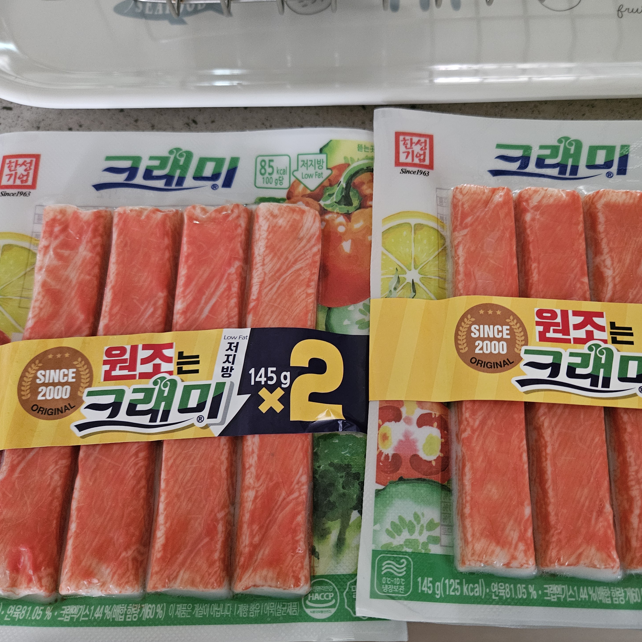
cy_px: 314
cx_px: 367
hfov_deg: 57.1
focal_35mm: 28
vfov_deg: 57.3
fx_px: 588
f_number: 1.8
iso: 500
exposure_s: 1/30
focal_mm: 5.4
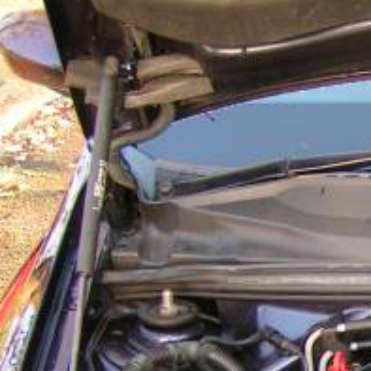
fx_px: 1479
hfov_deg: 13.0
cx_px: 661
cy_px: 492
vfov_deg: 13.7
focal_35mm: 122
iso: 100
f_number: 2.8
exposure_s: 1/40
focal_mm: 5.8
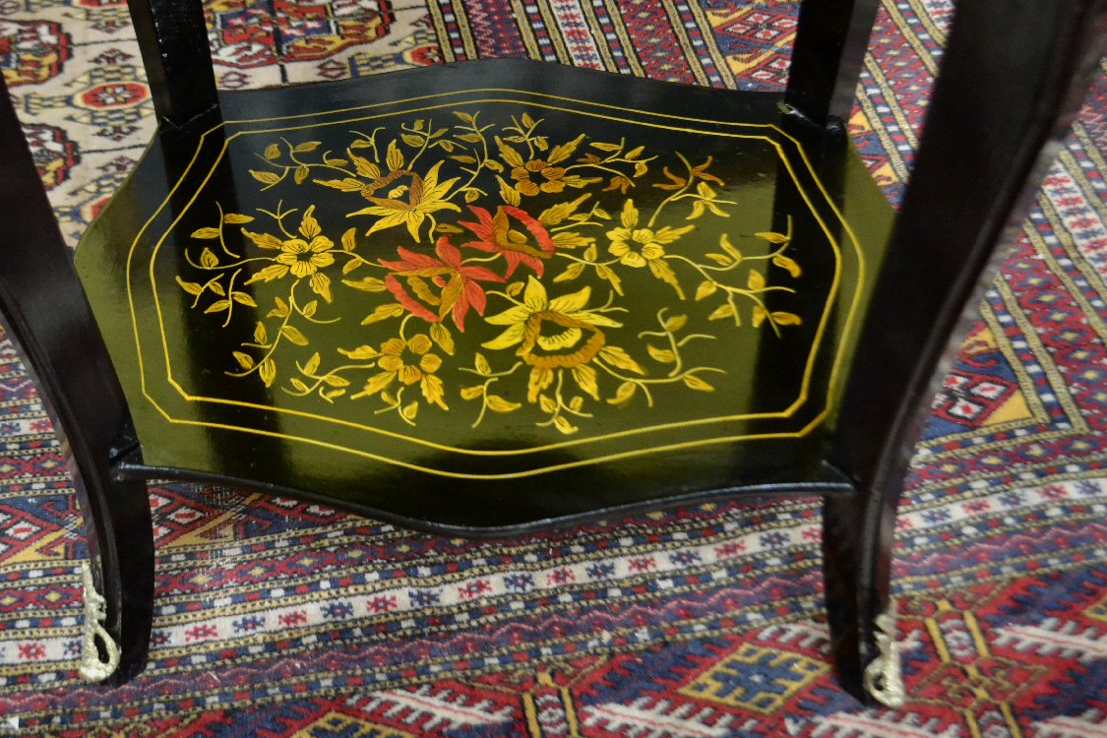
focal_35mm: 52
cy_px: 259
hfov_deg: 37.9
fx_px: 1599
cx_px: 401
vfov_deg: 25.9
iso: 3200
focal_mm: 26
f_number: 4.2
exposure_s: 1/60
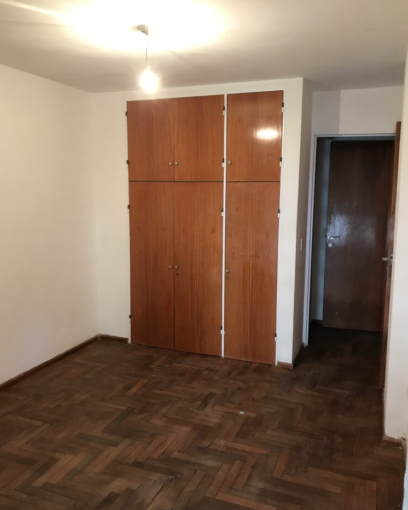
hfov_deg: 48.5
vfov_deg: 58.8
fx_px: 453
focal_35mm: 30
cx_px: 200
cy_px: 255
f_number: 1.8
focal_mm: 3.99
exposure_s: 1/17
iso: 50
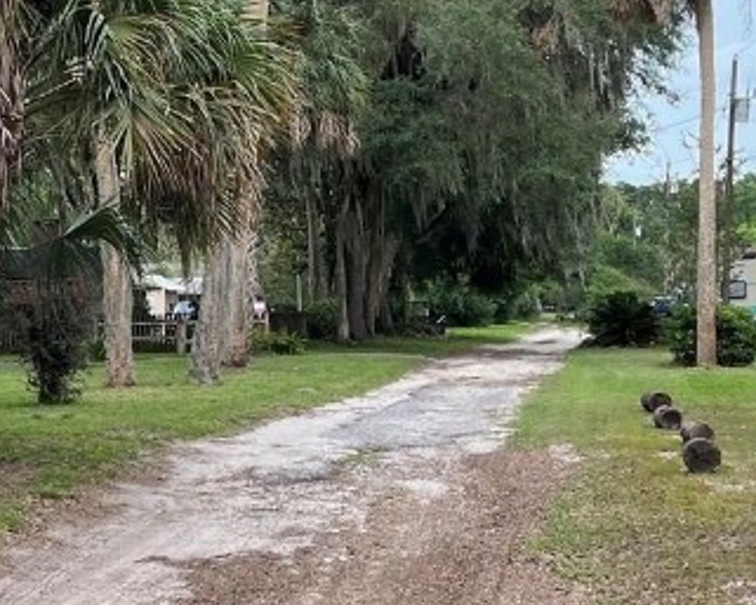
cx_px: 205
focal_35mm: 81
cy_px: 162
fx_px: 1813
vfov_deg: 18.8
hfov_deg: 23.4
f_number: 1.6
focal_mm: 5.1
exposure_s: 1/170
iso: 40
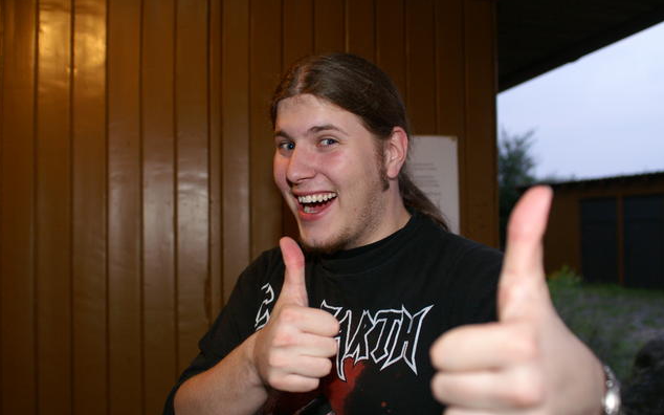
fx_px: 669
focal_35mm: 37
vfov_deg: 34.4
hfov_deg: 52.8
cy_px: 212
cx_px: 331
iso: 400
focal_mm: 24
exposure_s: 1/60
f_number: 2.8
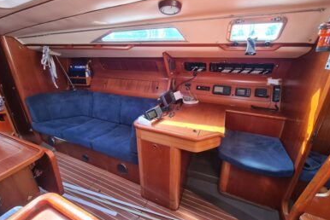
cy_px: 101
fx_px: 128
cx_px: 162
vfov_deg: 81.2
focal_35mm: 14
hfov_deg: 104.2
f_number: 2.2
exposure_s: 1/50
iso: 125
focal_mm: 2.2
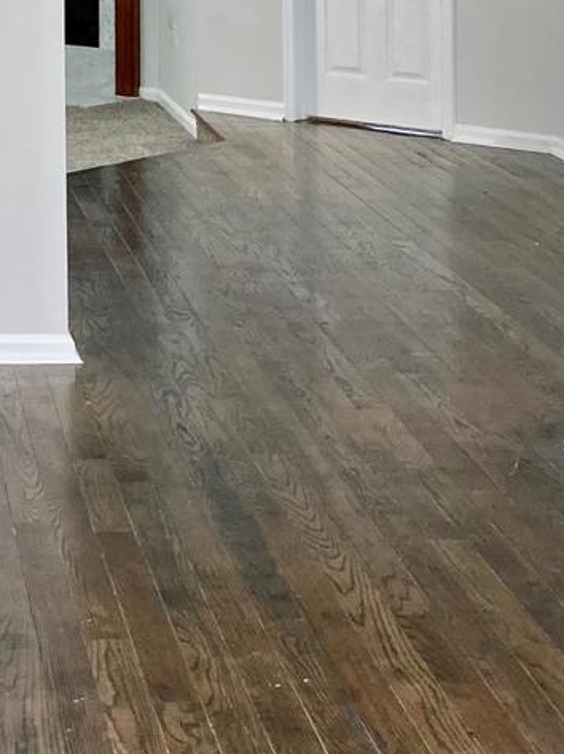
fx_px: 1980
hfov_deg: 15.4
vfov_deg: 20.5
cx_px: -182
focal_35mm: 91
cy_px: -89
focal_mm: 3.99
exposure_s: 1/121
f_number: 1.8
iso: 80
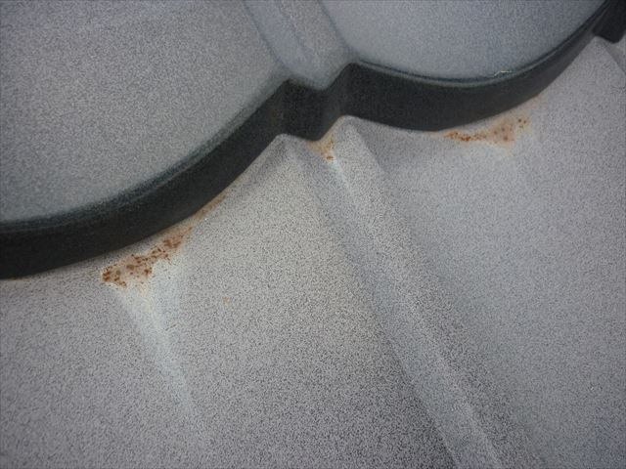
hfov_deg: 55.4
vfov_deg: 42.9
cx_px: 313
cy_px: 234
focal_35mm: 33
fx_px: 597
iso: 80
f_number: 2.8
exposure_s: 1/160
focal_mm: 5.5
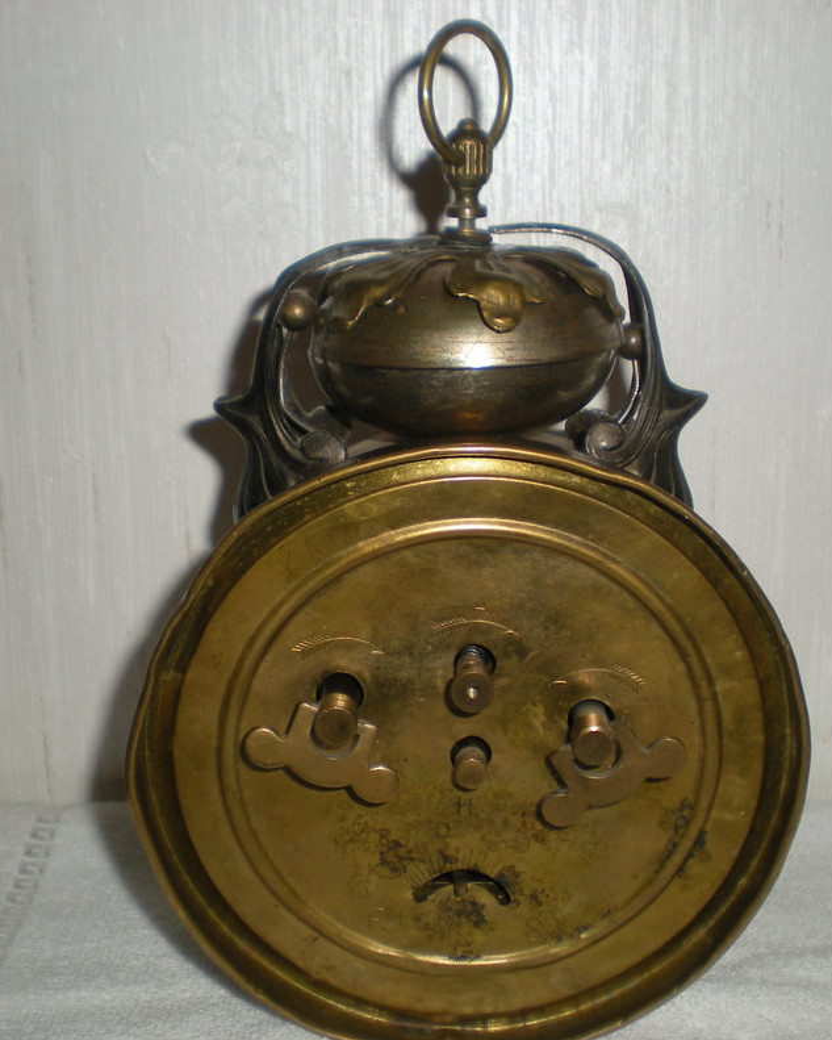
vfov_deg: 37.3
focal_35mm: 50
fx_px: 1539
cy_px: 515
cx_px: 438
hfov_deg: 30.3
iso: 64
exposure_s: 1/60
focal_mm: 6.3
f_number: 3.1
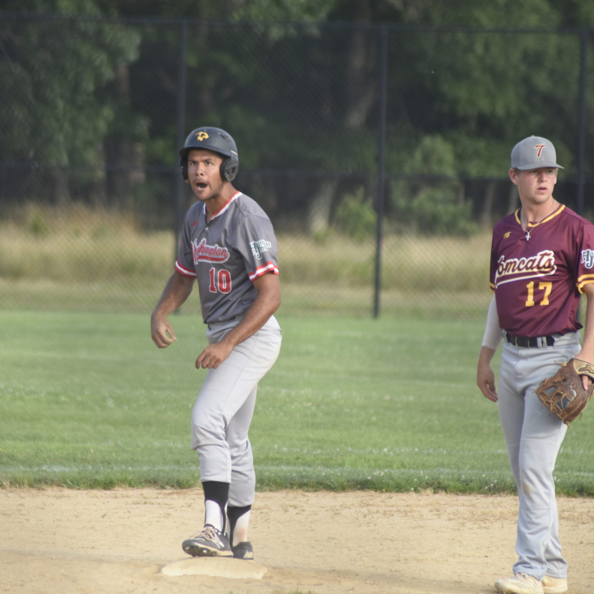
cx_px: 259
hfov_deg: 3.5
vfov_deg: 3.5
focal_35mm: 498
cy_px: 297
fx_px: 9668
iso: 400
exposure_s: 1/640
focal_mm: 260
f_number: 5
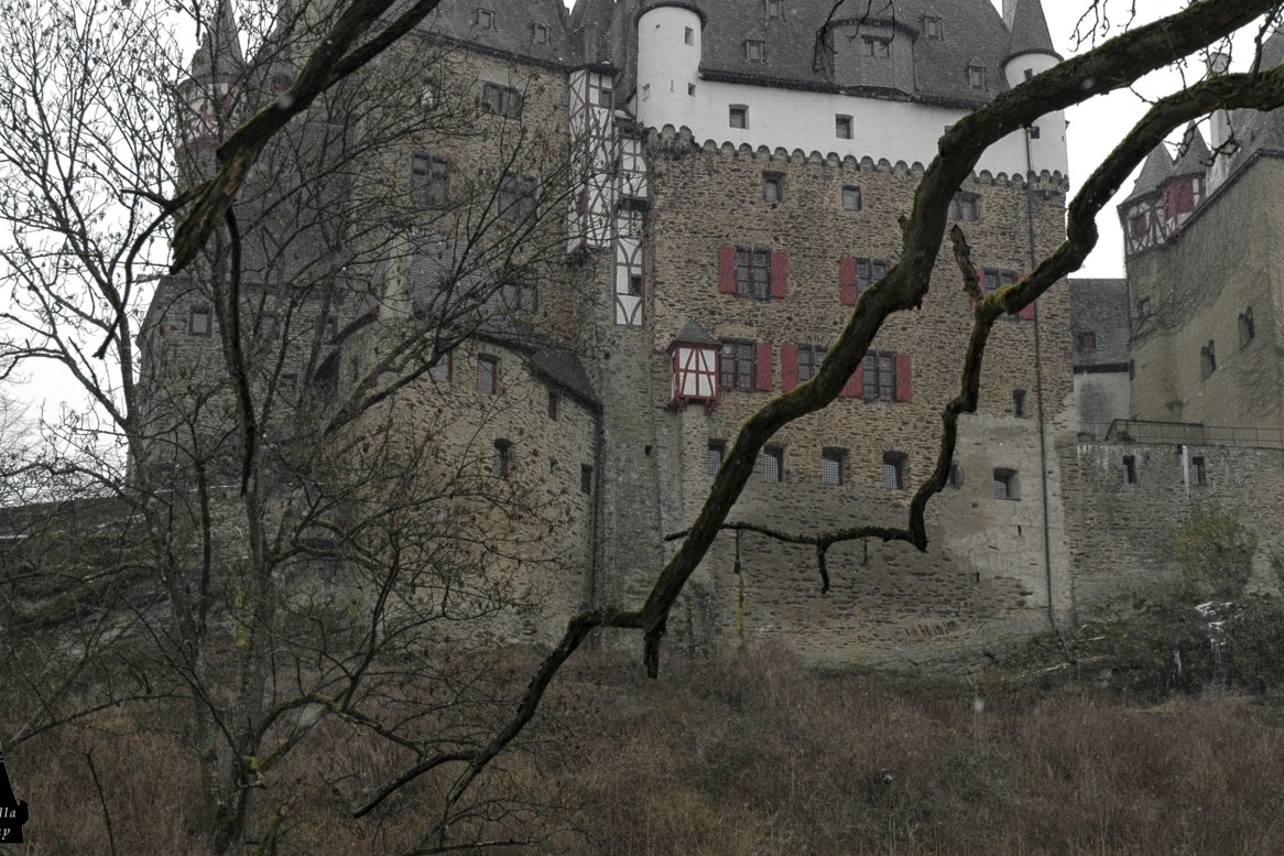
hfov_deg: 28.4
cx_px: 772
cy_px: 264
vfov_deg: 19.1
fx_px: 2532
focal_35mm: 71
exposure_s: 1/160
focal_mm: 34
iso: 200
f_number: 6.3
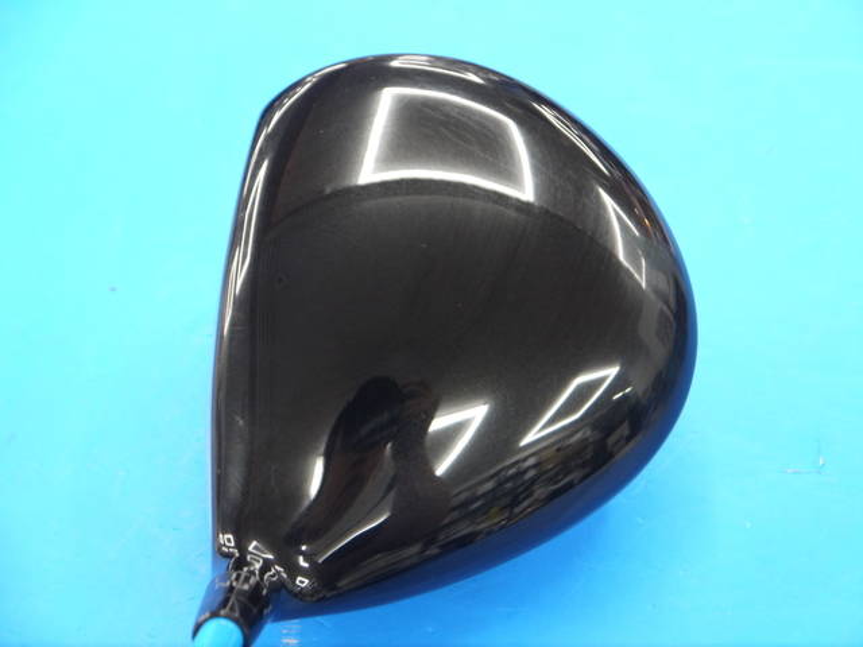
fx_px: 2094
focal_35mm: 84
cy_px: 324
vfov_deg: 17.6
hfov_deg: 23.3
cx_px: 432
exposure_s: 1/50
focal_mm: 42
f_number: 5.6
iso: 800
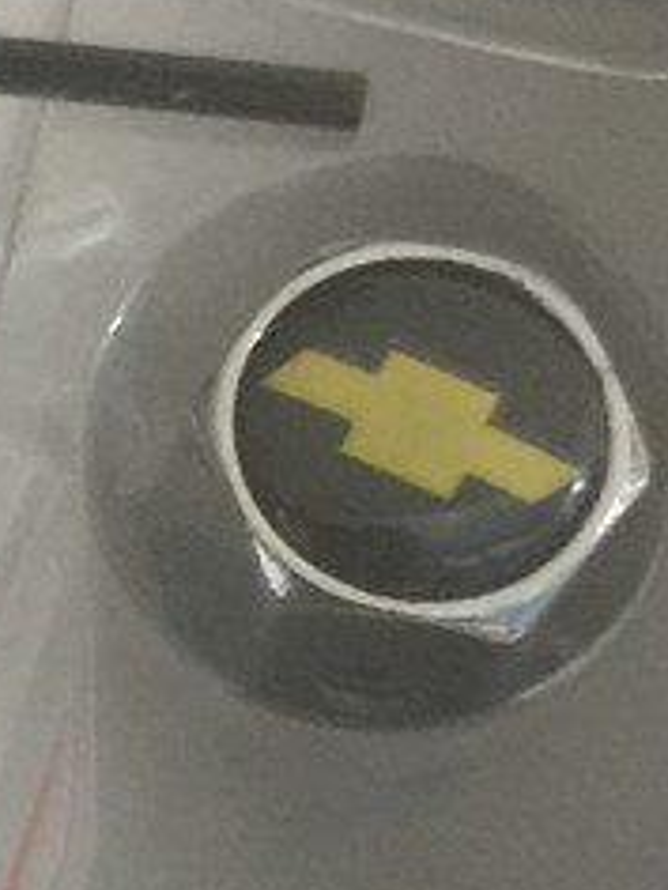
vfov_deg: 14.9
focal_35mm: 131
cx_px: -294
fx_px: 3371
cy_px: 811
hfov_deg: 10.9
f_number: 2.2
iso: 160
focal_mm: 4.15
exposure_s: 1/8
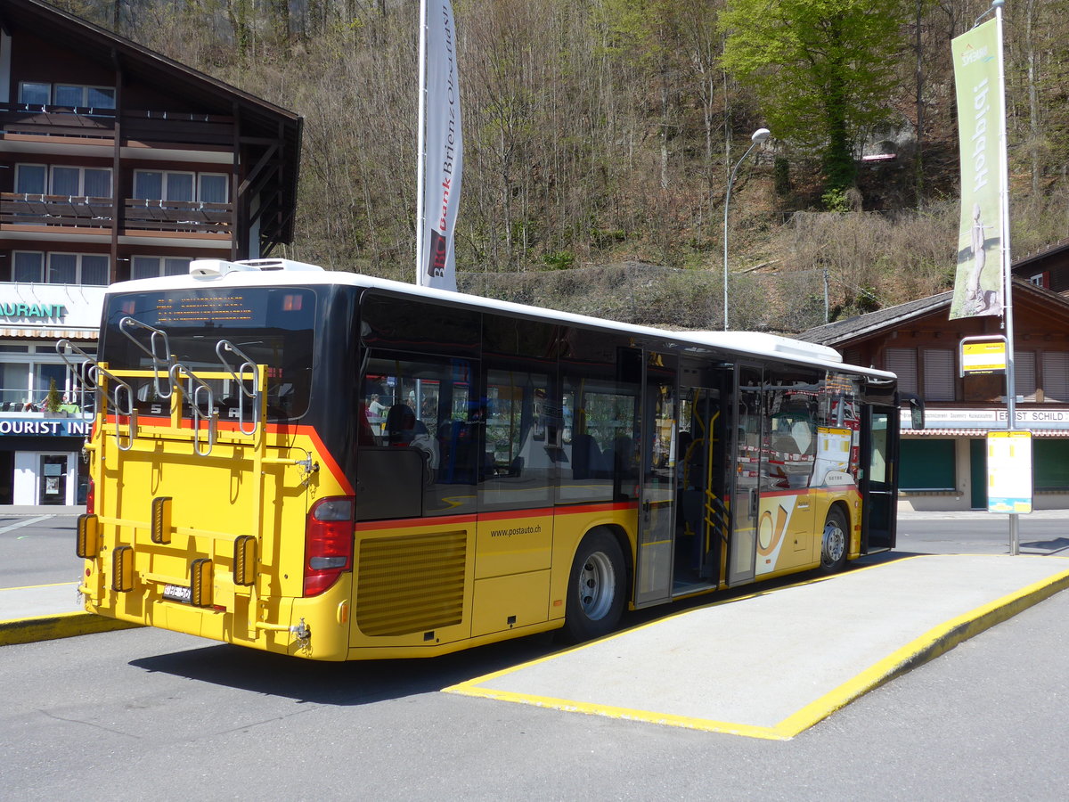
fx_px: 1204
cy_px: 401
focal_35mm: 39
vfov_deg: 36.8
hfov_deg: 47.9
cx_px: 534
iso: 80
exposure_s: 1/1300
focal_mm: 8
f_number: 2.8
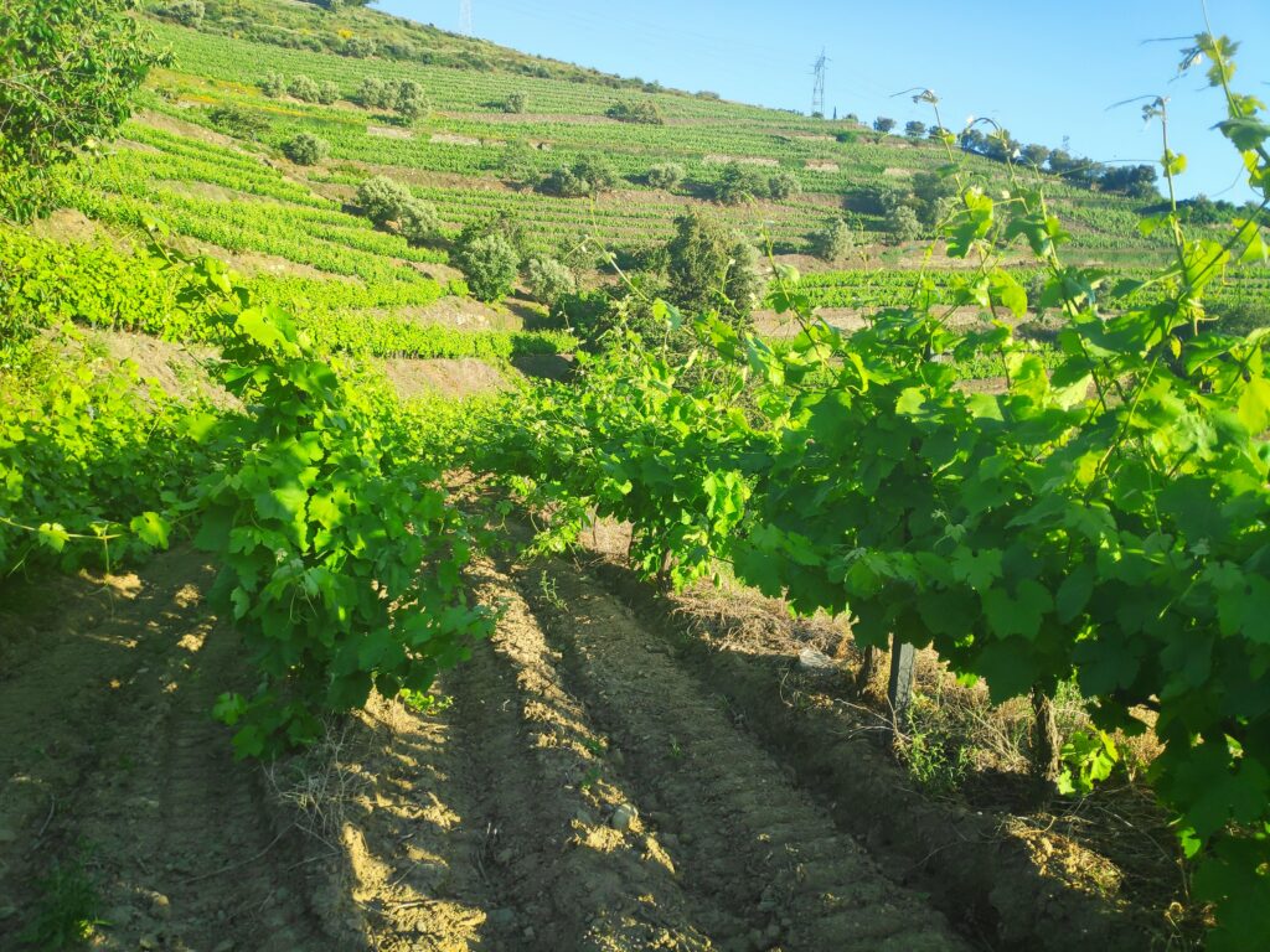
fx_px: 734
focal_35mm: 20
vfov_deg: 66.0
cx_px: 635
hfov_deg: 81.7
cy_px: 476
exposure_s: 1/609
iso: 100
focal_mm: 3.94
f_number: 1.9
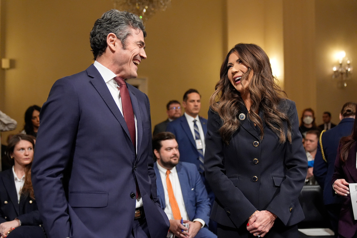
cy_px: 119
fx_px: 377
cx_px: 178
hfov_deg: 50.7
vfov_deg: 35.1
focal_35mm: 38
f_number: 2.8
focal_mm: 38
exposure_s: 1/800
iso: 3200
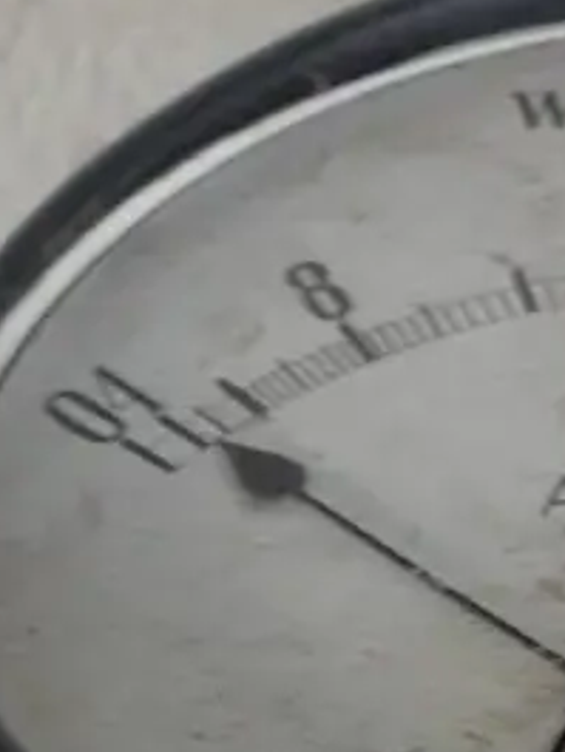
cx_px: 552
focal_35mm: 162
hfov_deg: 9.1
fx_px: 3523
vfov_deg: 12.0
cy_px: 874
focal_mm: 21
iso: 3200
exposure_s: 1/25
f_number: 4.6
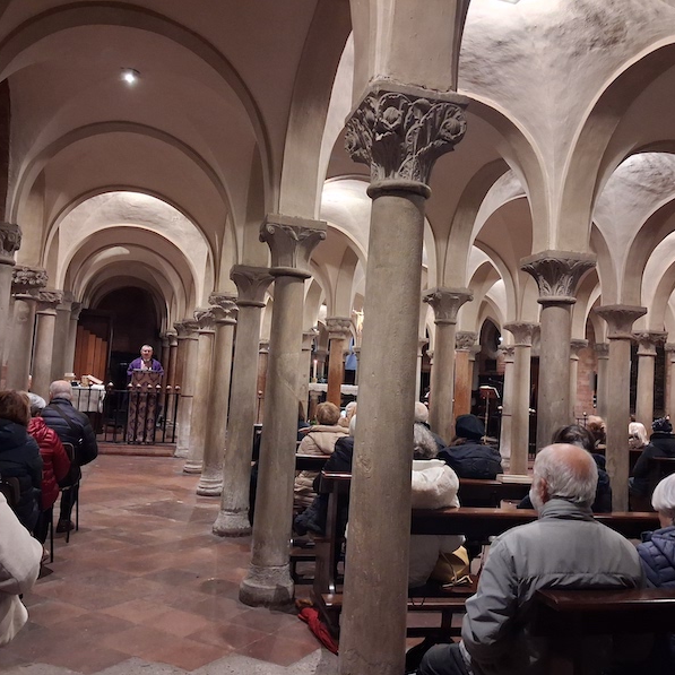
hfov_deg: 51.1
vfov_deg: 51.1
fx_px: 706
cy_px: 337
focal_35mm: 32
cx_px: 345
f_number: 1.8
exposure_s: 1/24
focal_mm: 4
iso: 800
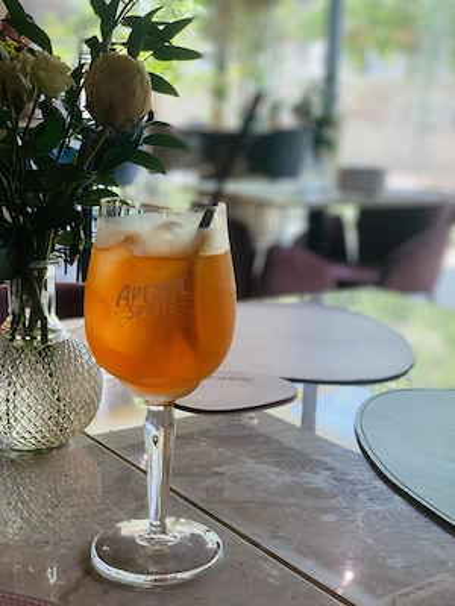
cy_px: 303
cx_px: 228
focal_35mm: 52
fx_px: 911
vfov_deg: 36.8
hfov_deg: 28.0
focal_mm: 6
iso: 64
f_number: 2.4
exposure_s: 1/122
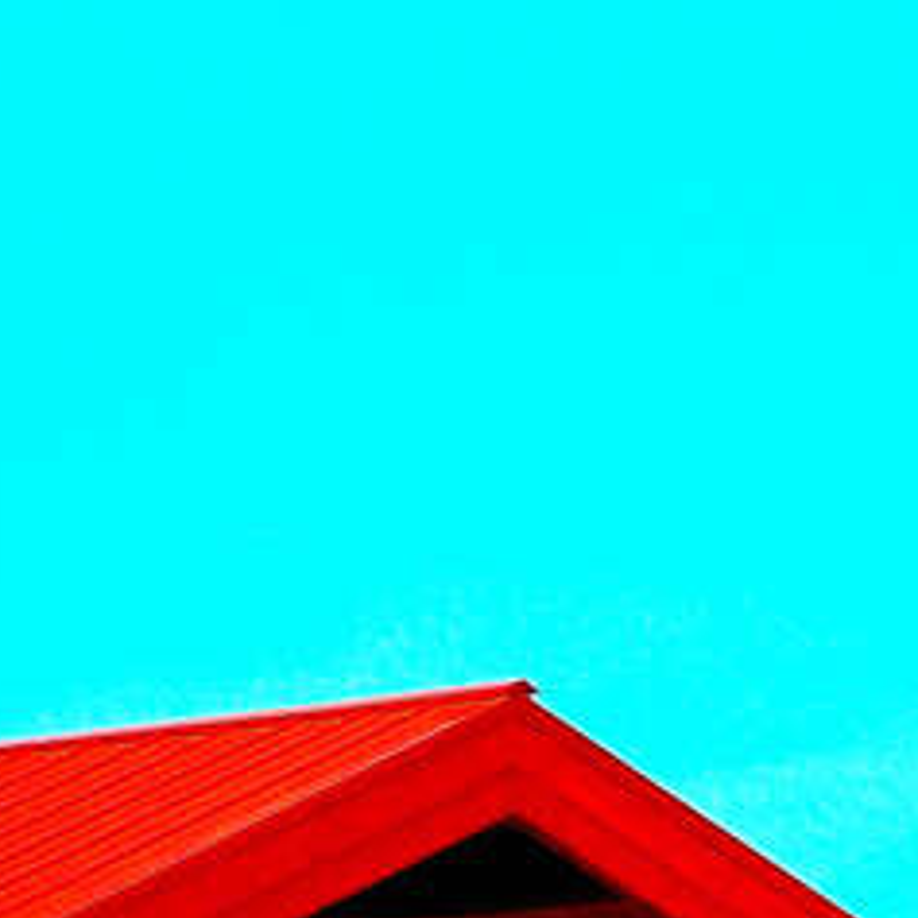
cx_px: 1209
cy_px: 1127
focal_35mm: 400
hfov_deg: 4.4
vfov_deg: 4.4
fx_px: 12001
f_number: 4.9
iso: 200
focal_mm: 24.2
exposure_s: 1/200
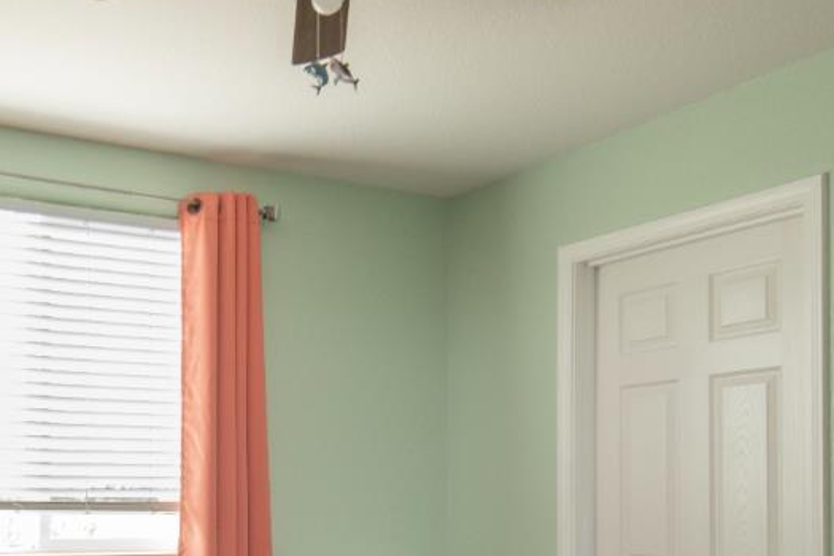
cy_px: 499
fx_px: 927
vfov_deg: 31.8
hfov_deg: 45.6
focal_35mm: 40
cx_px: 146
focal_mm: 14
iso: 320
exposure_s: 1/6
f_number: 7.1
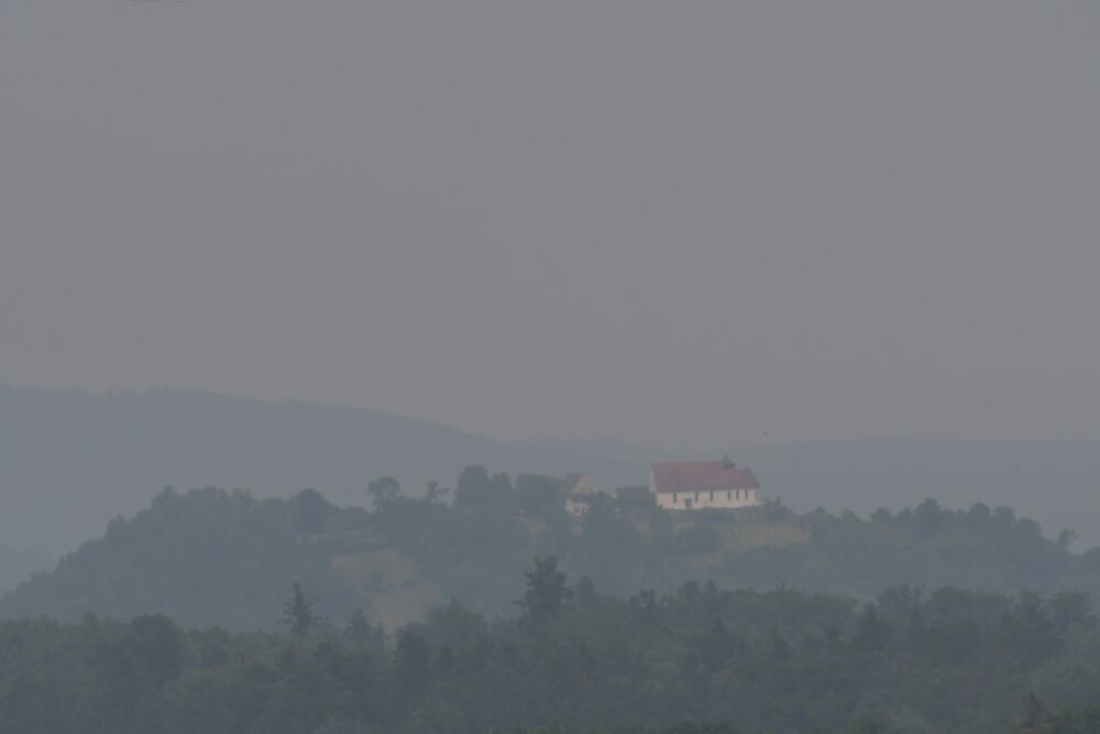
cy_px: 367
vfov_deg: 2.3
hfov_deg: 3.4
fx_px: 18335
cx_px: 550
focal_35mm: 600
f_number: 7.1
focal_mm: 400
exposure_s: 1/3200
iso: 400
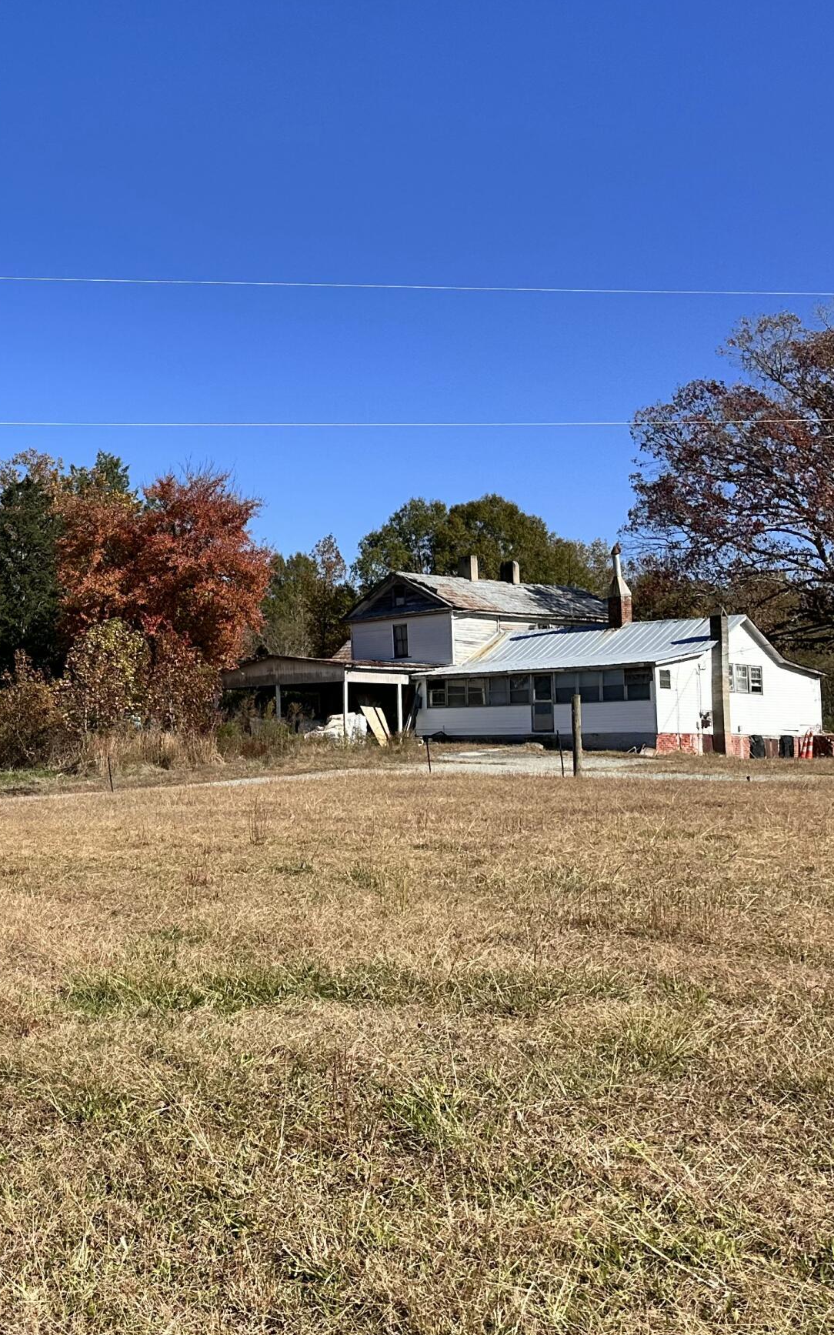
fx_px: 1601
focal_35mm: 44
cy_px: 661
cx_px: -249
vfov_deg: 45.3
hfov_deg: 25.2
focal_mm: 6.86
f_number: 1.78
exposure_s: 1/5263
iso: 80
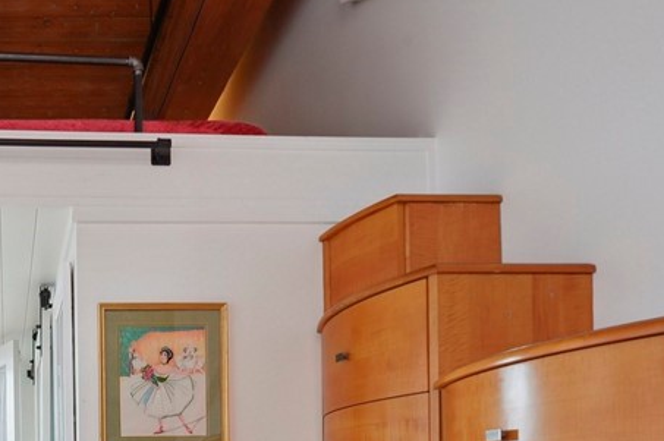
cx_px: 66
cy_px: 494
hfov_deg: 47.7
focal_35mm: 36
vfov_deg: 32.1
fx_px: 663
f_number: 11
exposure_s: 1/15
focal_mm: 15
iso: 400
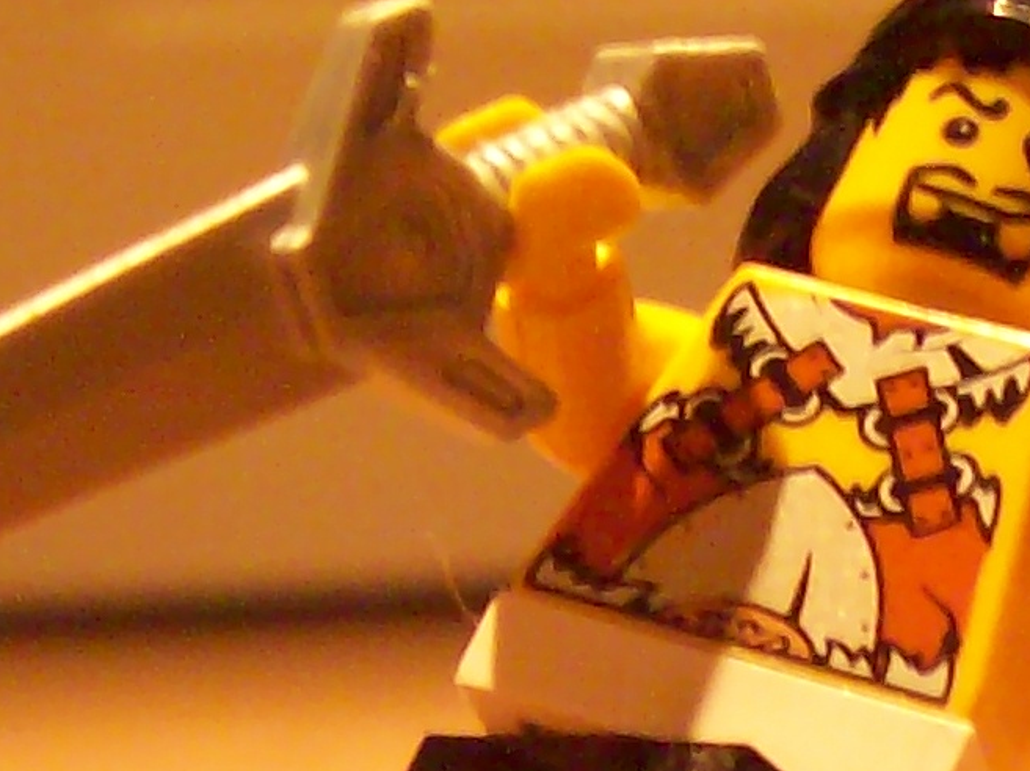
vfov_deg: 10.3
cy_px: 1031
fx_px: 4193
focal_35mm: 141
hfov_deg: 14.0
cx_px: 707
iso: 140
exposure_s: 1/7.77
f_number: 2.7
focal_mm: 6
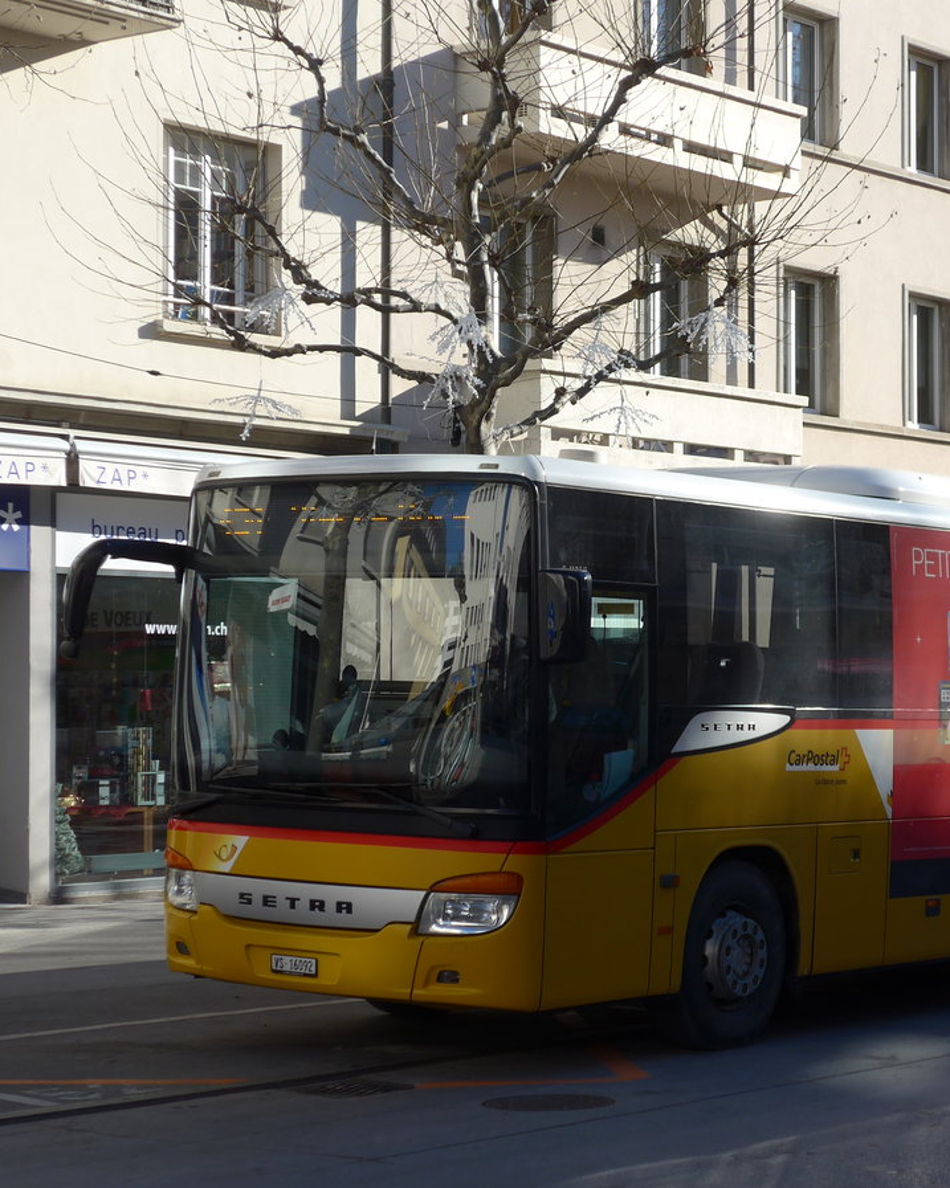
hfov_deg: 18.8
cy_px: 595
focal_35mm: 81
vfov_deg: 23.6
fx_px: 2848
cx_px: 701
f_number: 3.7
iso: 80
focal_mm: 12.7
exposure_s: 1/640
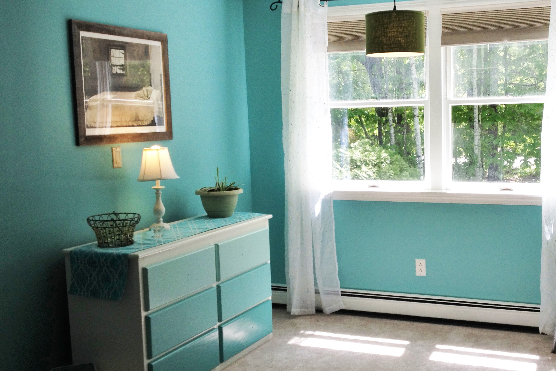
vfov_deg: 27.0
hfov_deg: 39.2
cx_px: 365
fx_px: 772
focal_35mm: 50
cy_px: 200
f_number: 2.4
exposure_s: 1/138
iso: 50
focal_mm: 4.28
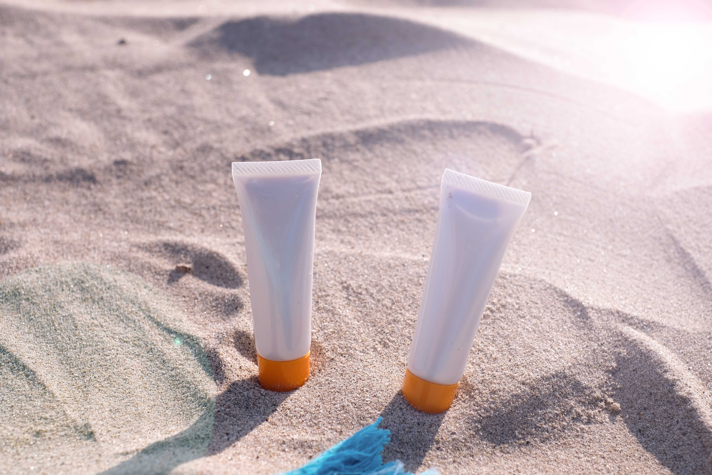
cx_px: 356
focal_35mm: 53
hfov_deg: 37.5
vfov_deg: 25.5
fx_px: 1048
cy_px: 238
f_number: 5.6
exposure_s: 1/340
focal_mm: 35
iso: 100
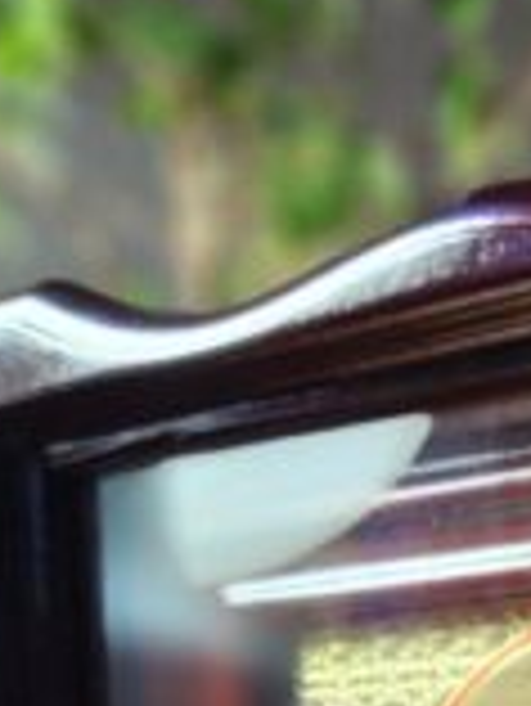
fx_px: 1716
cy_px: 1221
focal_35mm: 84
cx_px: 824
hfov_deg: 16.0
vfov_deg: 18.7
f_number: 1.8
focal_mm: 5.4
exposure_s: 1/100
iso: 500
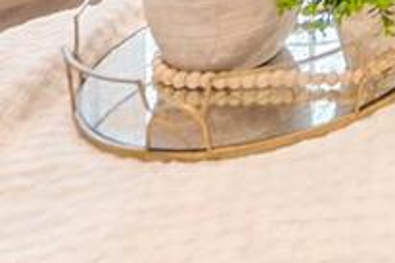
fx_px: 1074
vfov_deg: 10.2
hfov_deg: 15.7
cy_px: -529
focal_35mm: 98
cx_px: 828
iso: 100
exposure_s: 1/10
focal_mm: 14
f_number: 4
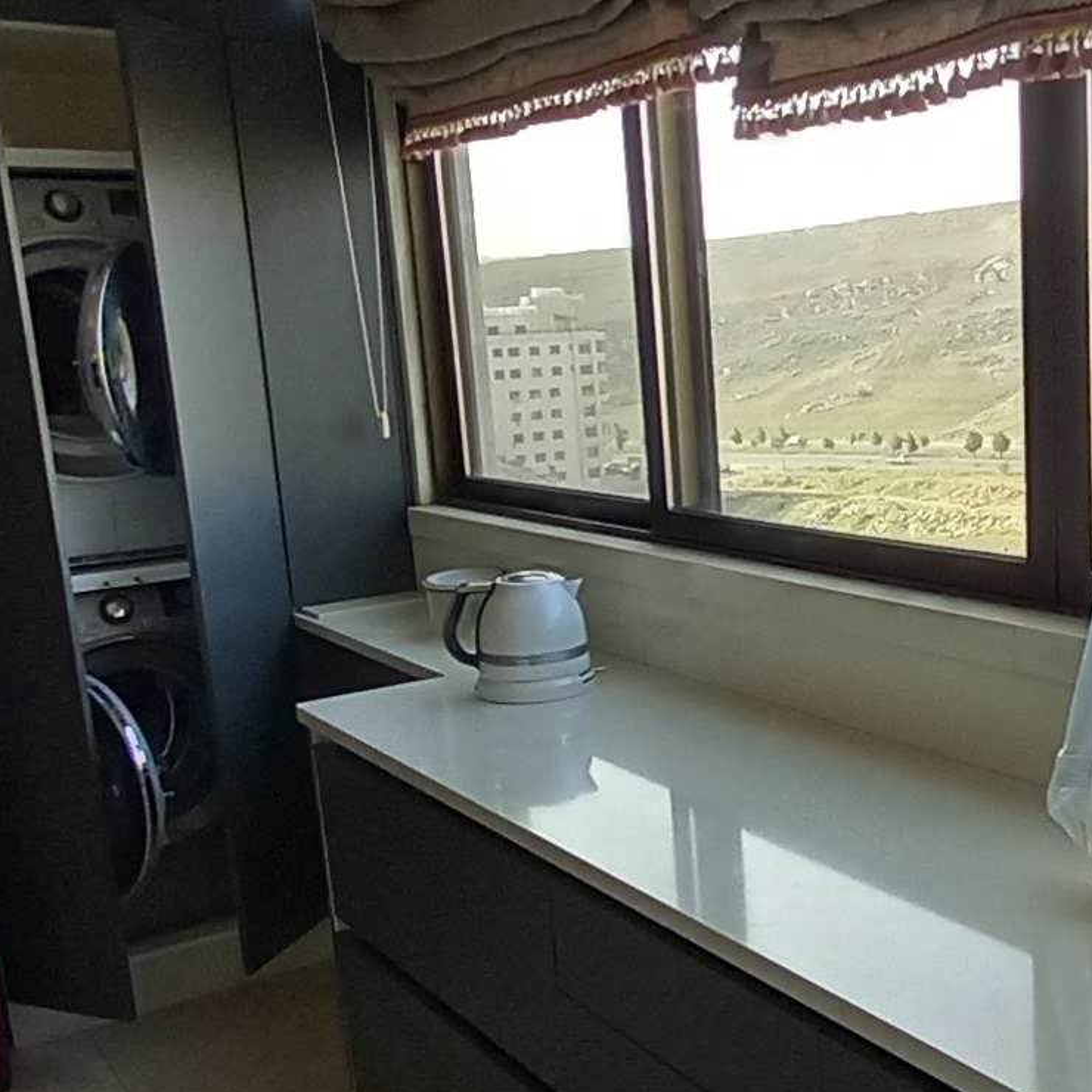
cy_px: 670
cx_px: 874
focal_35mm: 40
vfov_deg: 41.6
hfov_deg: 40.2
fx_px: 1428
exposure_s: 1/100
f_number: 2.2
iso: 100
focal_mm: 1.13
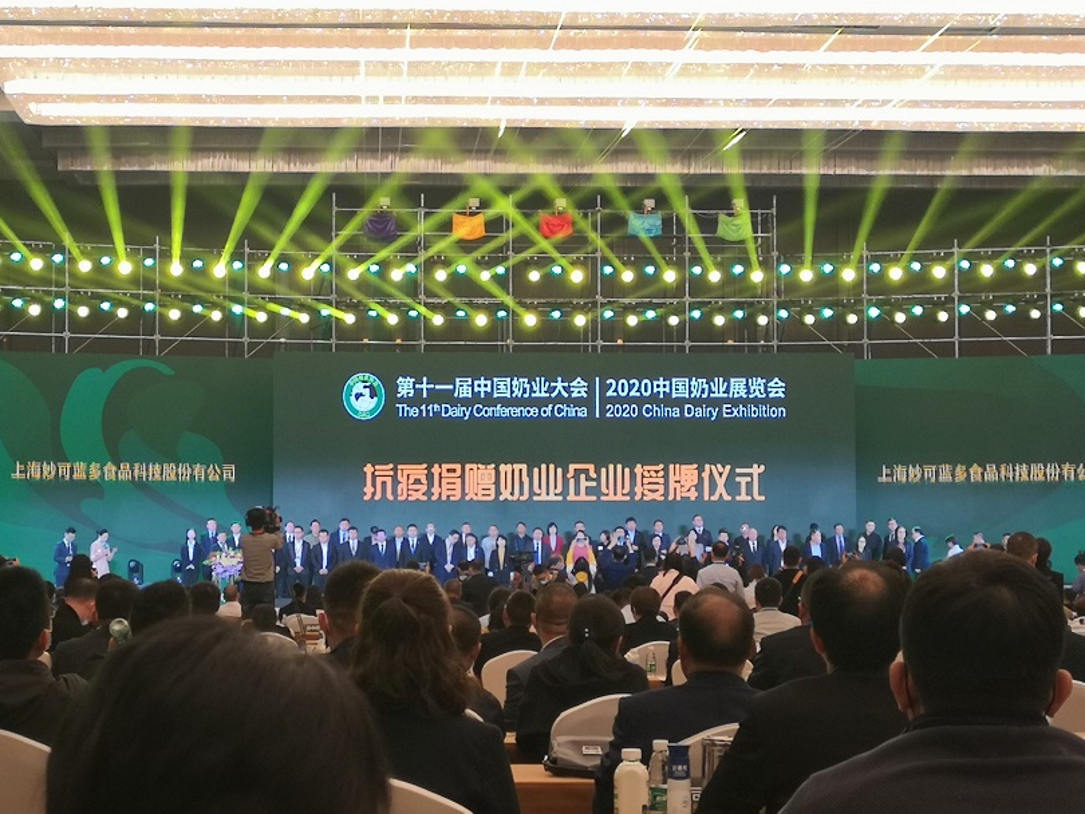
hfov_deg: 25.3
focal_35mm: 77
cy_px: 489
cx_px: 439
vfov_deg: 19.1
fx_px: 2414
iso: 80
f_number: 1.8
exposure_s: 1/50
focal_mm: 4.75
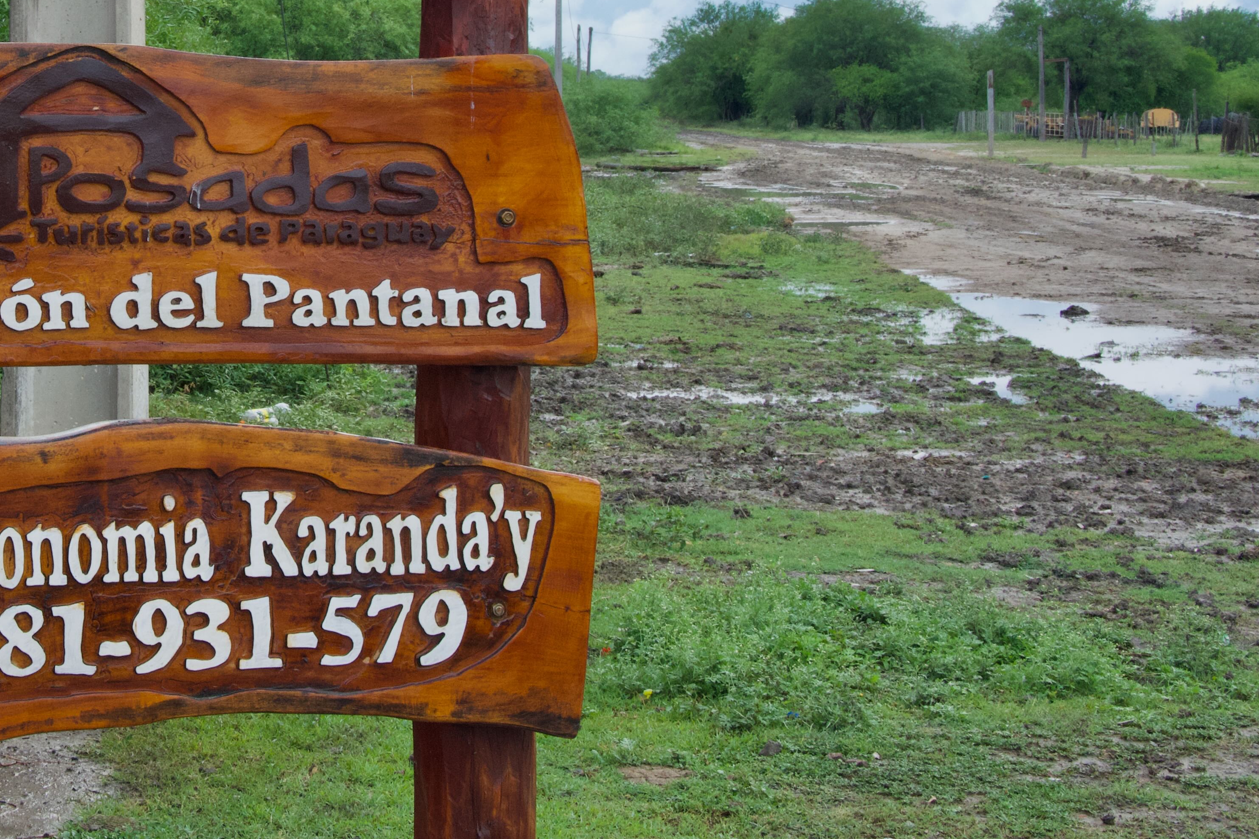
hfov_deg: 19.7
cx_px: 149
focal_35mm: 102
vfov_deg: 13.3
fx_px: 3567
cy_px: 130
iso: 1250
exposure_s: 1/160
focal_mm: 50
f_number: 22
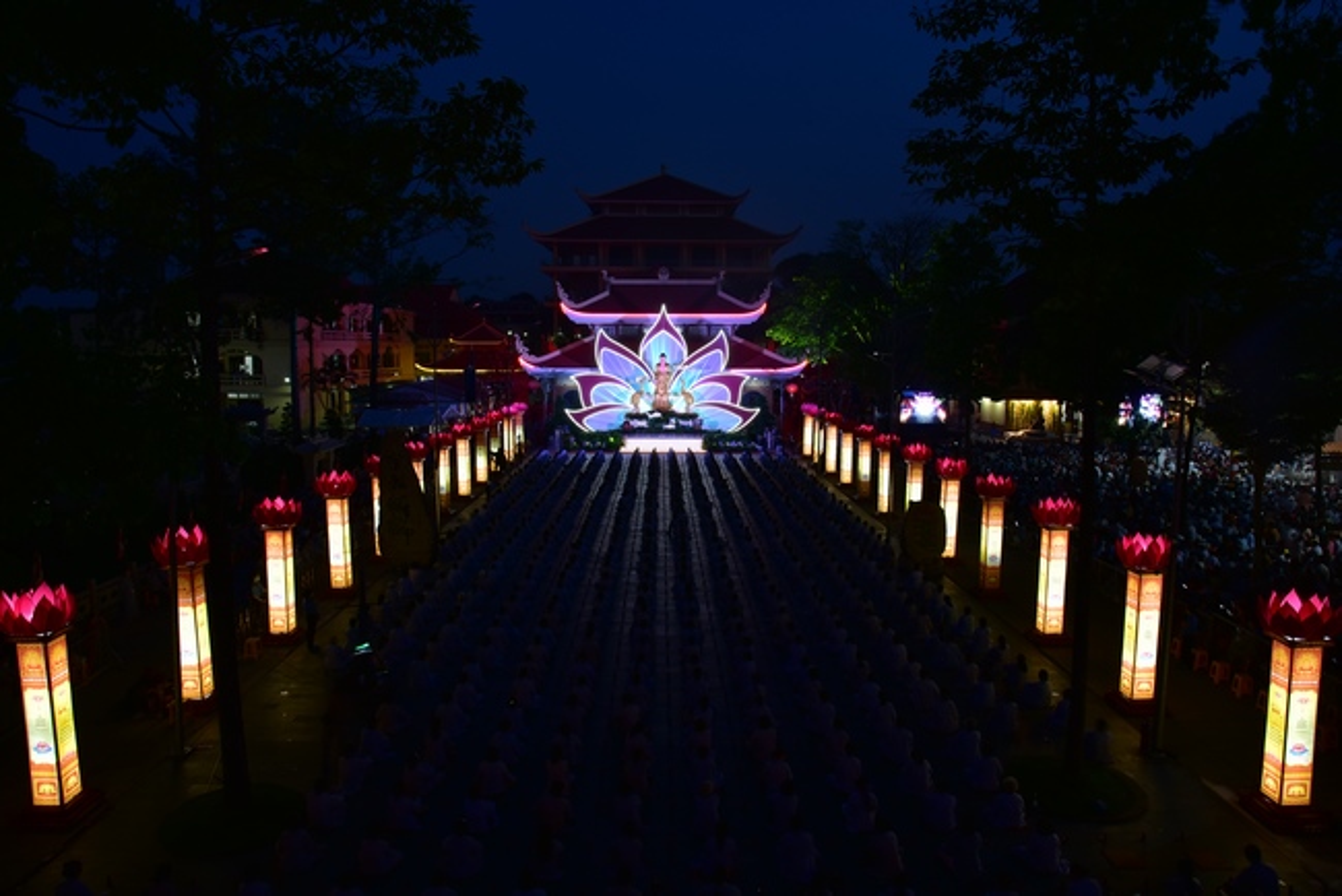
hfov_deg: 73.7
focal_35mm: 24
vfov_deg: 53.2
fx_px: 895
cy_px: 448
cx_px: 671
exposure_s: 4
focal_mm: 24
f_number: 16
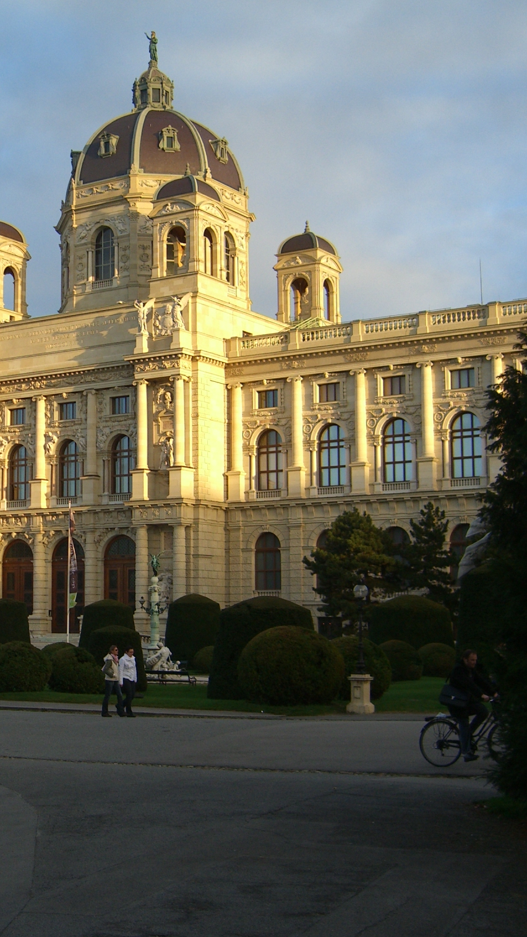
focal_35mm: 56
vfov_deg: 37.2
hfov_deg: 20.8
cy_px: 471
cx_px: 17
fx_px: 1391
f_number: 2.8
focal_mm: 7.9
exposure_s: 1/320
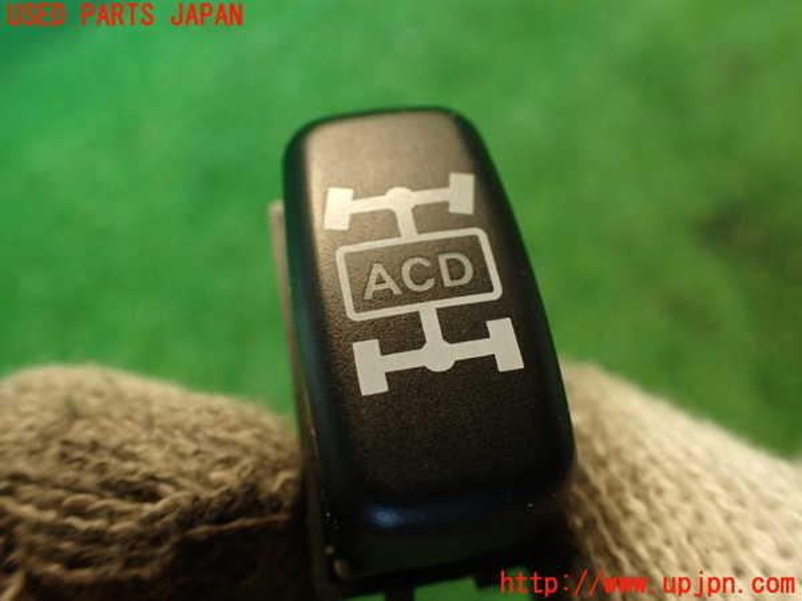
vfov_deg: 46.8
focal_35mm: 30
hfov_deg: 60.0
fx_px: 695
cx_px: 401
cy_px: 300
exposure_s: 1/30
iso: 250
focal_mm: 5.4
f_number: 2.3
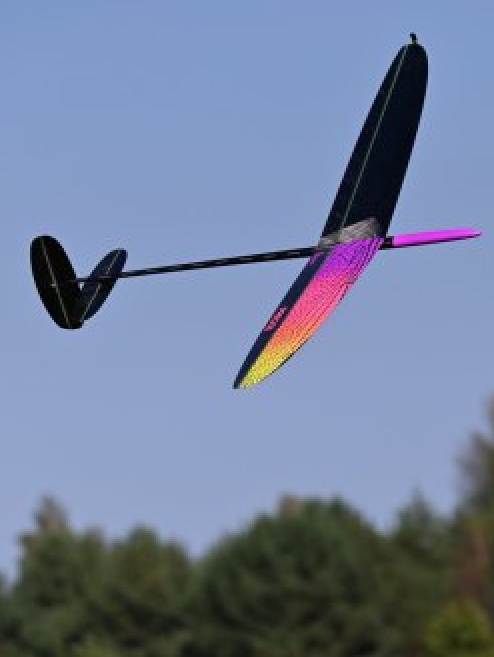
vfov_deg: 5.9
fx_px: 6351
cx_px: 259
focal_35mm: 334
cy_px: 328
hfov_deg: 4.5
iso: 640
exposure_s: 1/4000
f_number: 8
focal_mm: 230
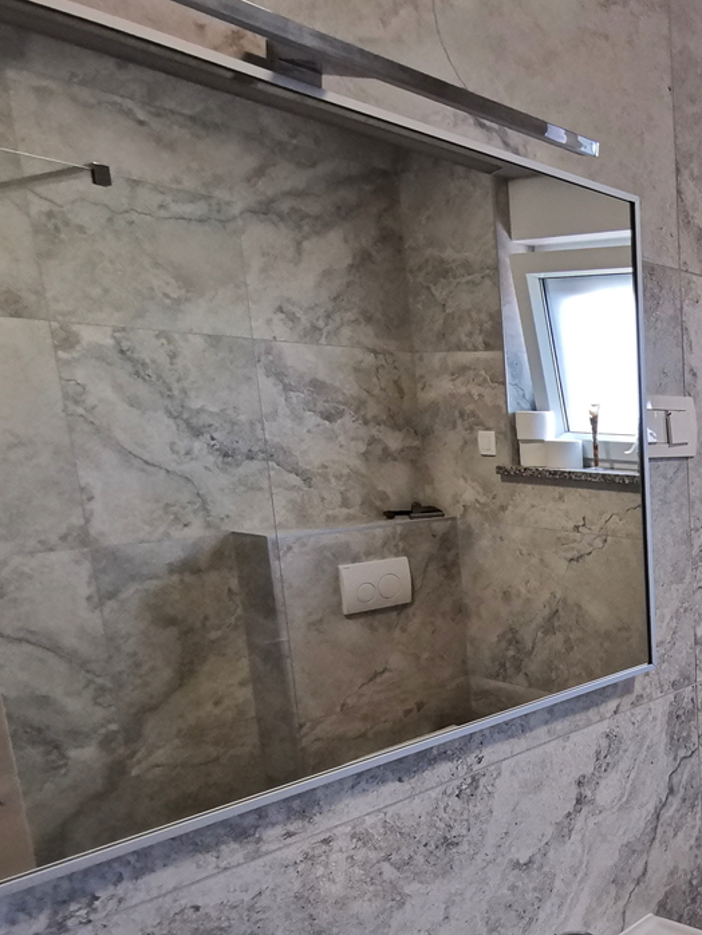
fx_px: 892
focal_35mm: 33
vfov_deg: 54.2
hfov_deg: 34.1
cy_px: 627
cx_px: 855
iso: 400
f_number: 2.2
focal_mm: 2.35
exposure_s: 1/40
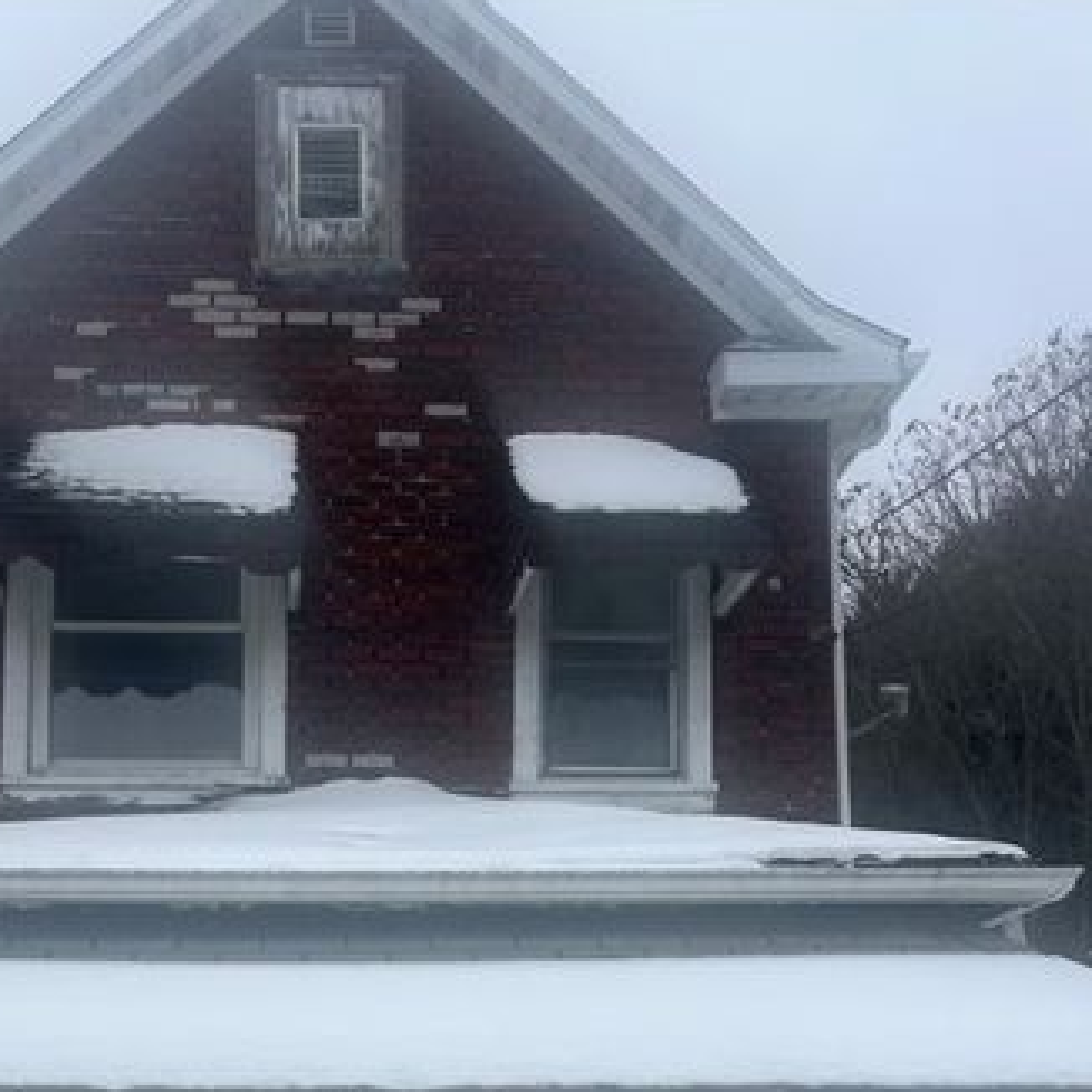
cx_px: 301
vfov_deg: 32.9
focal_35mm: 47
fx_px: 1677
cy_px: 1107
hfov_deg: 35.4
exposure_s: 1/1056
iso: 50
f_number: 1.6
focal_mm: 5.1
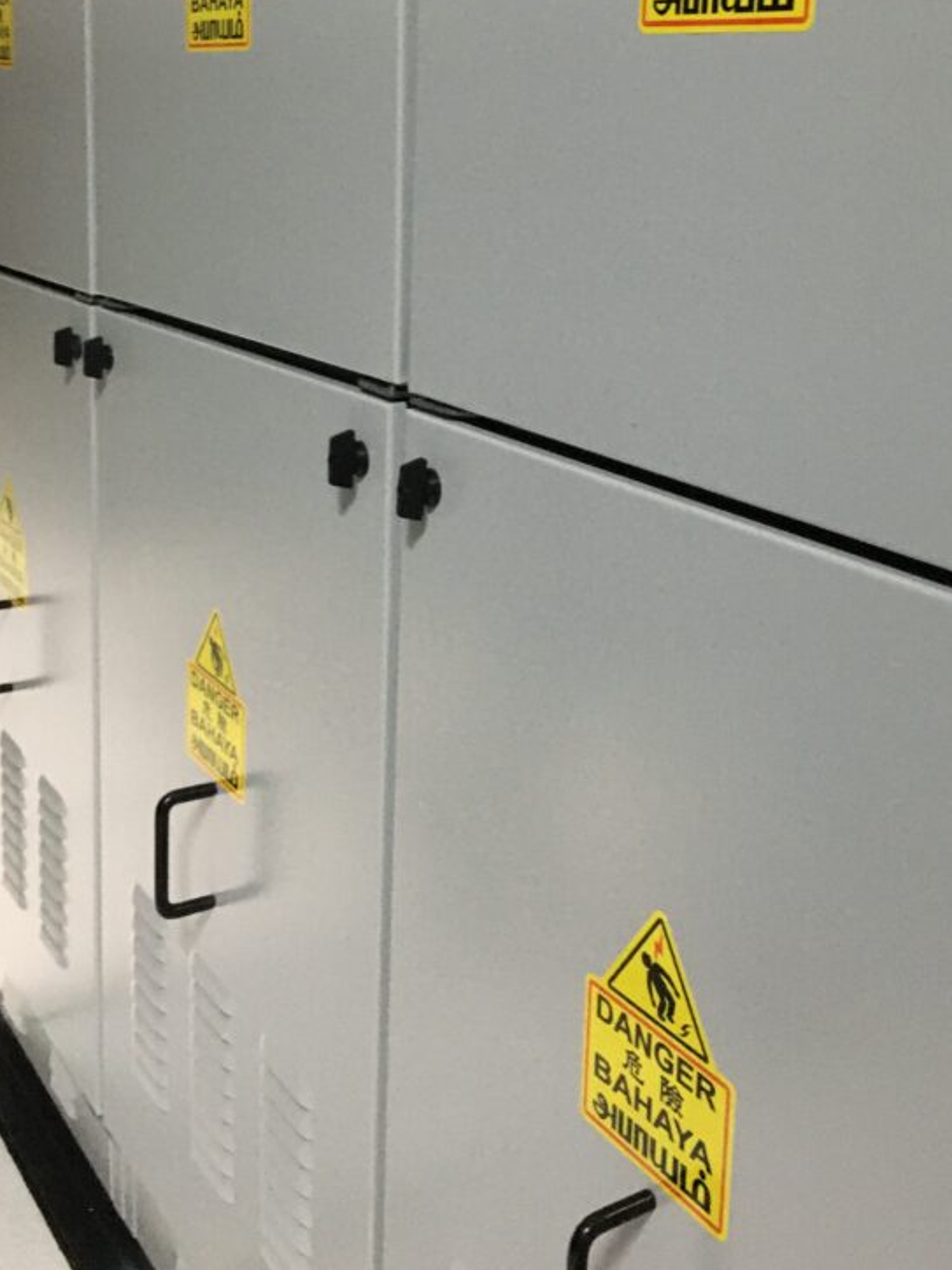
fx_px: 1503
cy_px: 400
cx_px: 545
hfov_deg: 35.1
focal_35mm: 41
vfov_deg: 44.9
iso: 400
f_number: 2.2
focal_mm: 4.15
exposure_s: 1/17
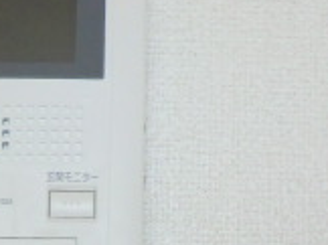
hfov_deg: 20.7
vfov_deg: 14.9
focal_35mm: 95
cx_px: 132
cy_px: 312
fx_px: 899
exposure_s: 1/60
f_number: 3.2
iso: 250
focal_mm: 4.3
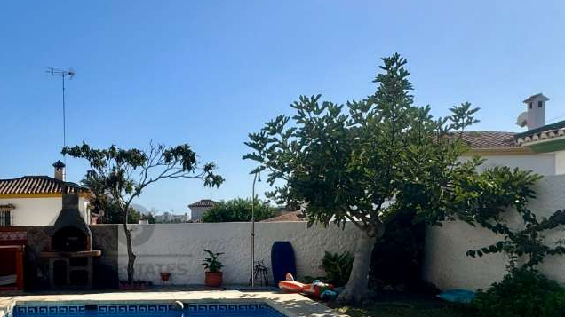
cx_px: 110
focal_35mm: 36
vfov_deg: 32.4
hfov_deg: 51.7
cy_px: 225
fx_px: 539
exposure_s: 1/2674
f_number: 2.2
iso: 50
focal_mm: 2.22
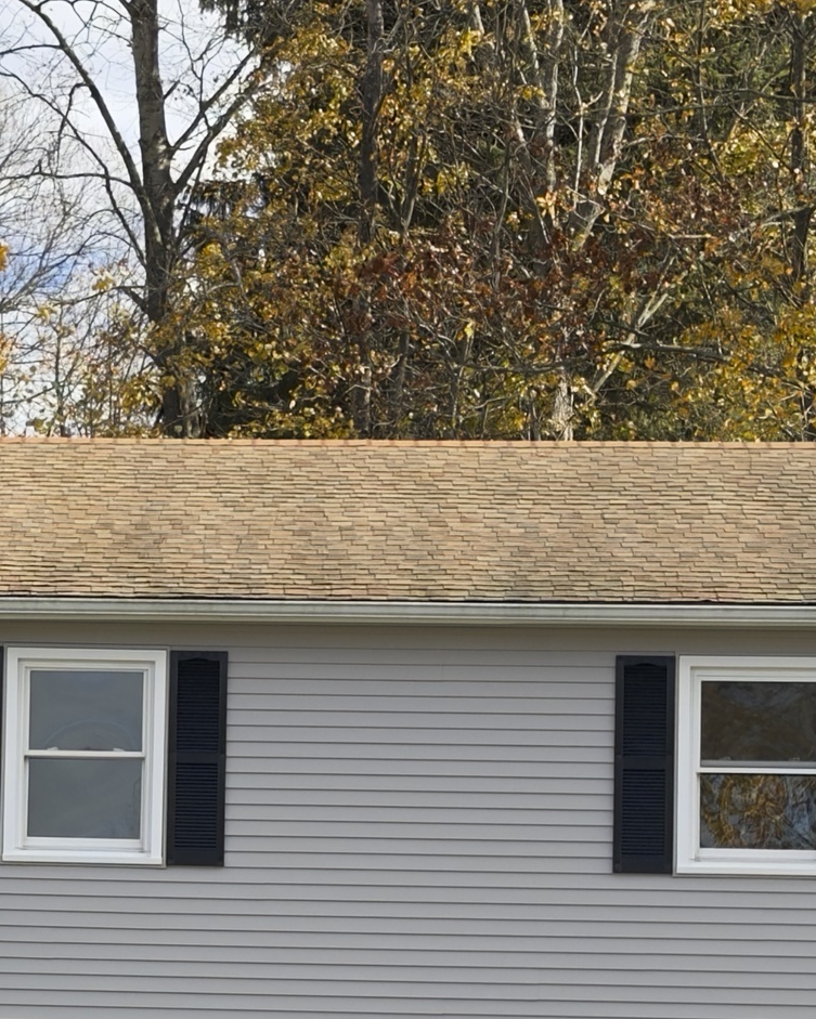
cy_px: 866
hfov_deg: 10.0
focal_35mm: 153
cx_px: -124
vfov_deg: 12.5
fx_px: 4618
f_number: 1.78
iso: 64
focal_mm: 6.76
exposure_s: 1/2208
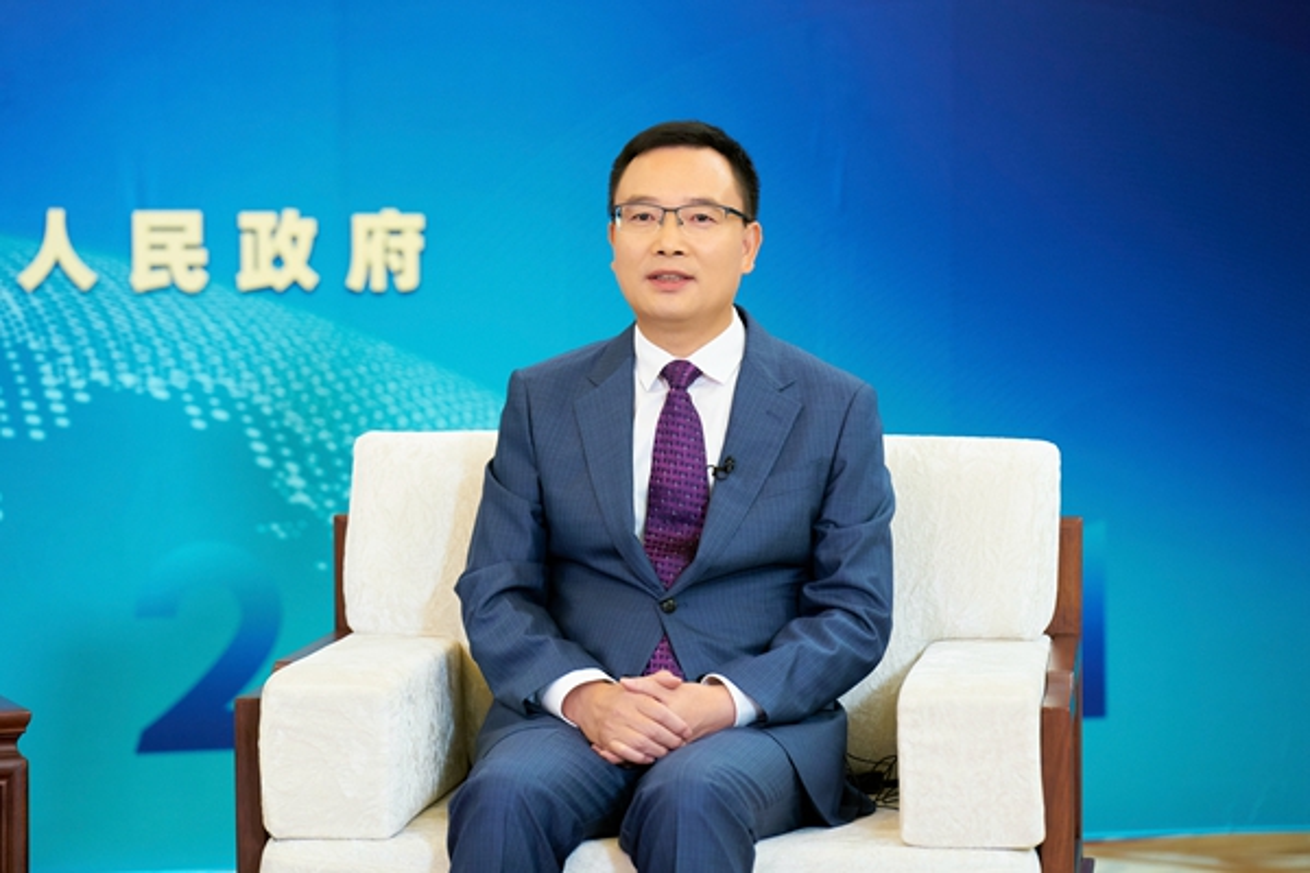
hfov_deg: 15.9
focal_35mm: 129
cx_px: 655
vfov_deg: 10.6
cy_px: 436
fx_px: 4694
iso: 1600
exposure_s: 1/100
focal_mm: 129
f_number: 3.5
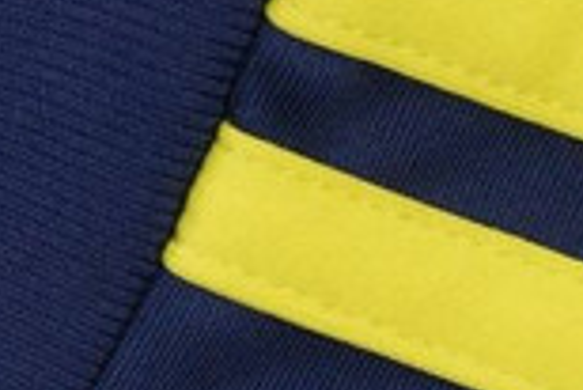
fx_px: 3943
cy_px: 328
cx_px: -918
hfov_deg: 7.7
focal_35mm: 243
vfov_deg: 5.7
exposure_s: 1/60
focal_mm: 25
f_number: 11
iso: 400
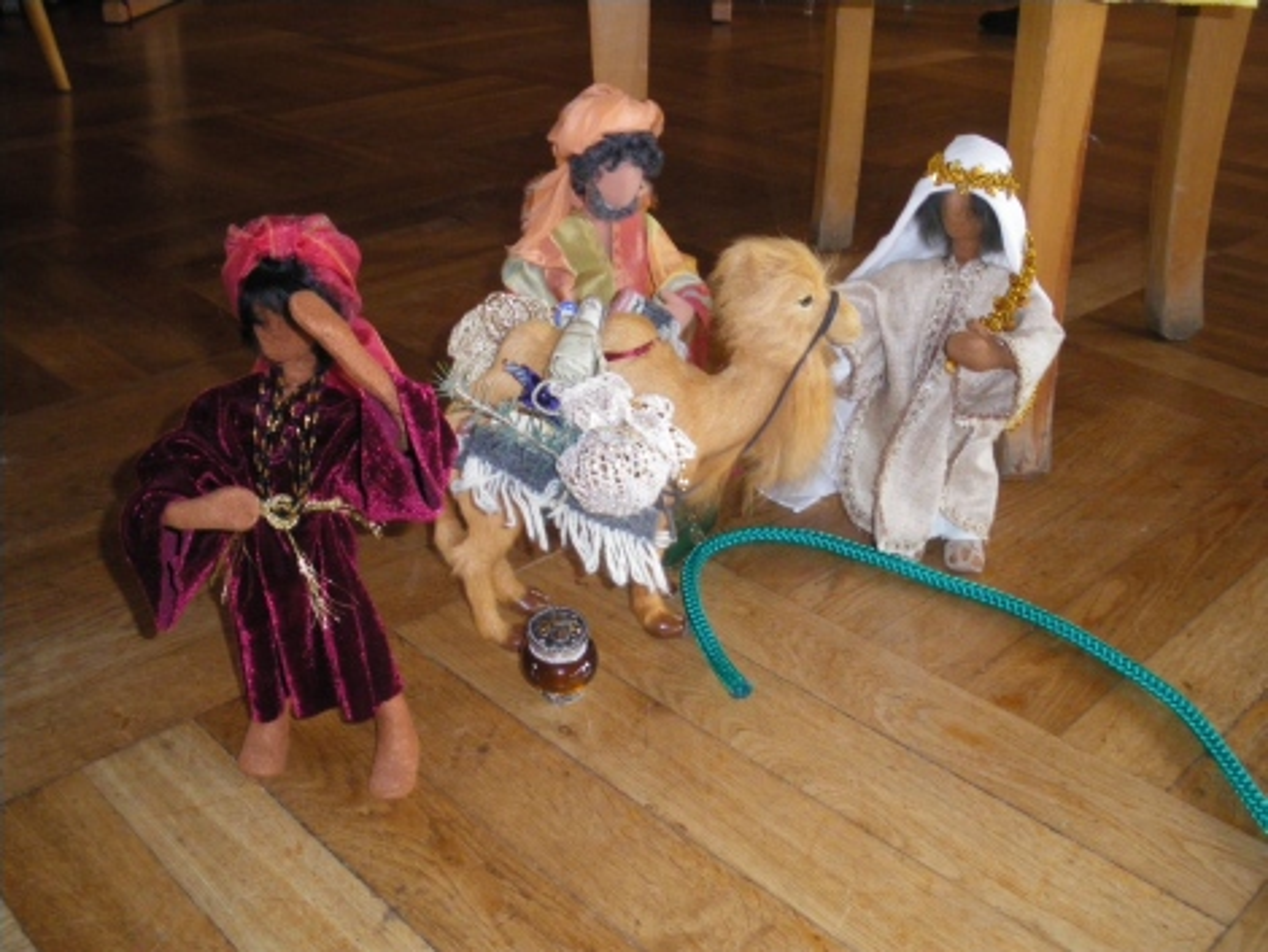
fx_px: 1319
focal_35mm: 36
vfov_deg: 39.7
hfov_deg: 51.3
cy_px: 476
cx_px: 634
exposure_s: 1/50
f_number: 3.5
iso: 400
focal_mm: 6.3
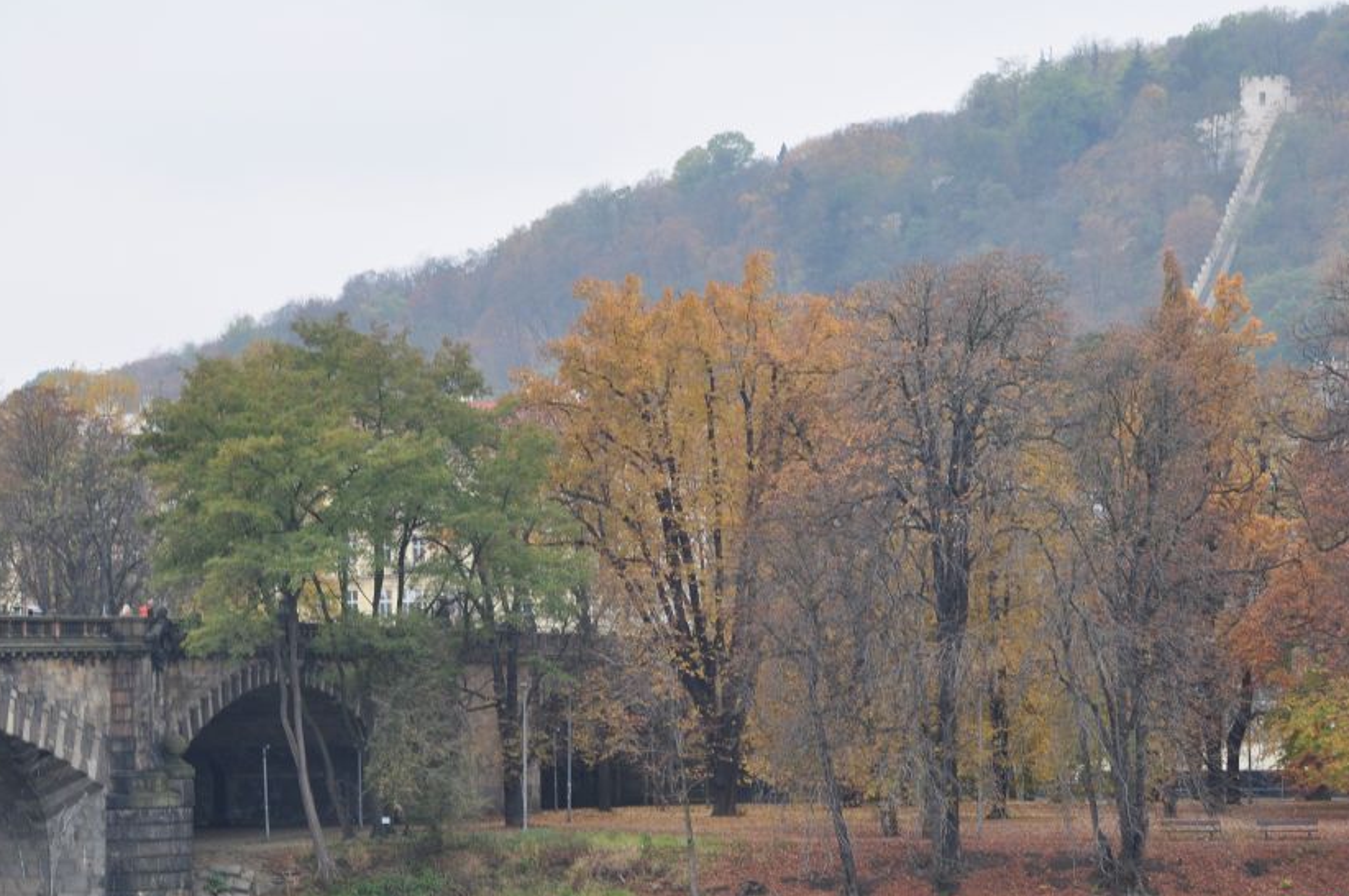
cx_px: 717
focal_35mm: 127
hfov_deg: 16.2
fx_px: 4753
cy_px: 619
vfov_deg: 10.8
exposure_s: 1/60
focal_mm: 58
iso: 280
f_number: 8
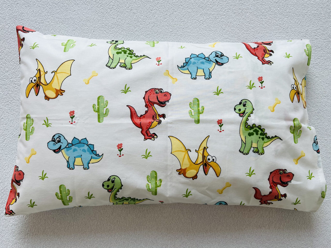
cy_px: 124
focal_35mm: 26
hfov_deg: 67.3
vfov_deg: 53.1
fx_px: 249
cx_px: 166
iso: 32
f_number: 1.5
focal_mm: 5.7
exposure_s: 1/121
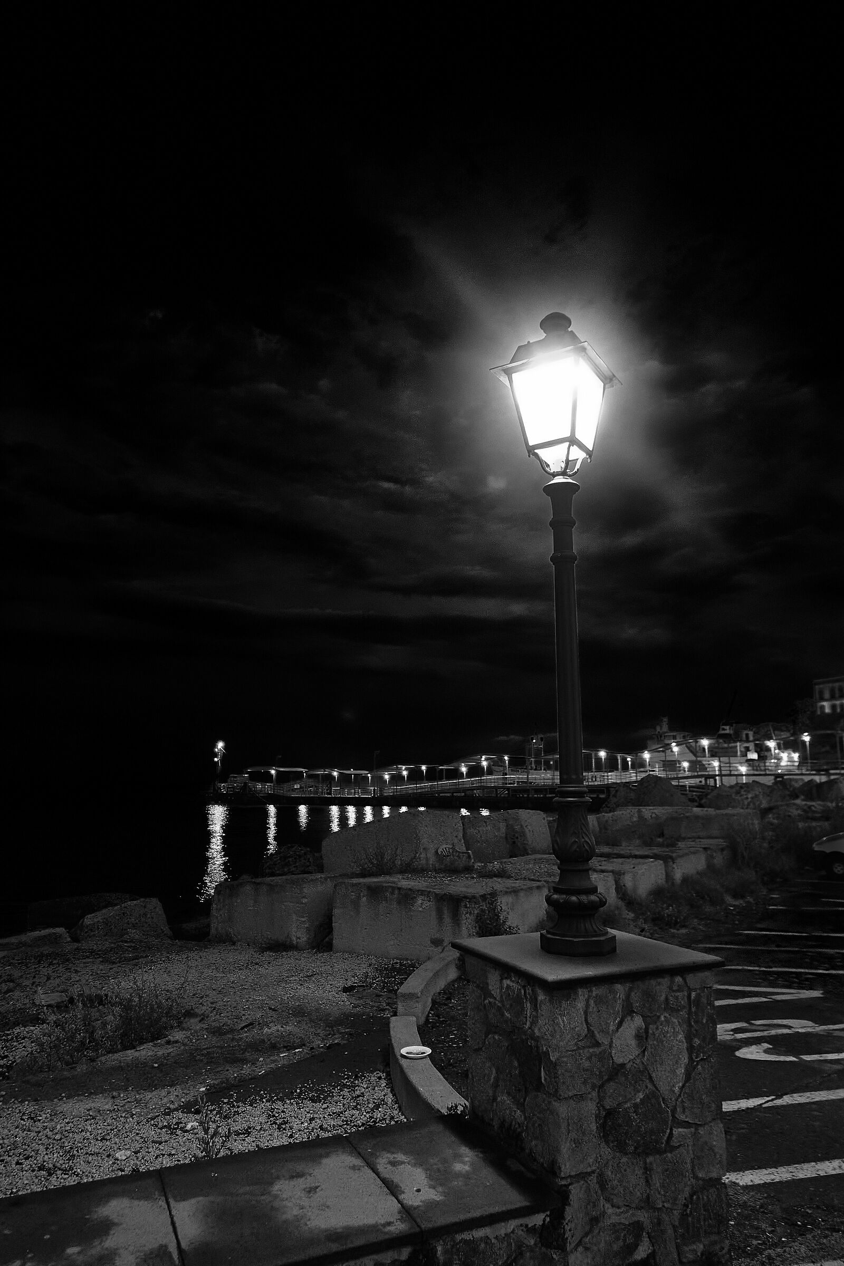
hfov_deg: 55.1
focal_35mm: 23
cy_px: 633
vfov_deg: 76.1
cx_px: 422
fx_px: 809
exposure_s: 1/50
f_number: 3.5
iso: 1600
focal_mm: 15
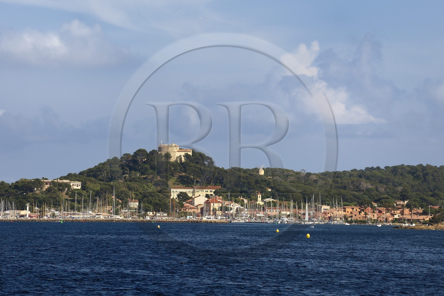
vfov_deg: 6.9
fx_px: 2466
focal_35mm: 200
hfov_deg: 10.3
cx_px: 222
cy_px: 148
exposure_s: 1/800
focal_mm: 200
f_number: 8
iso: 200
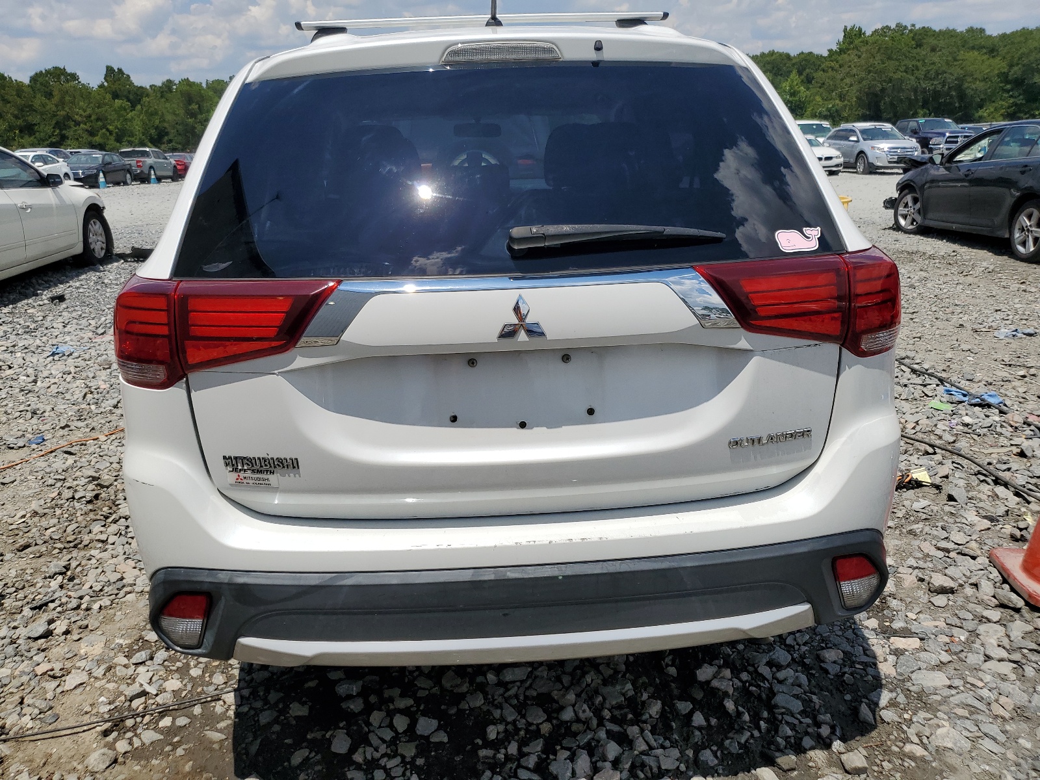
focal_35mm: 26
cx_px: 520
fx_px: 781
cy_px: 390
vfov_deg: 53.1
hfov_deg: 67.3
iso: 50
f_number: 1.5
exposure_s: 1/10000
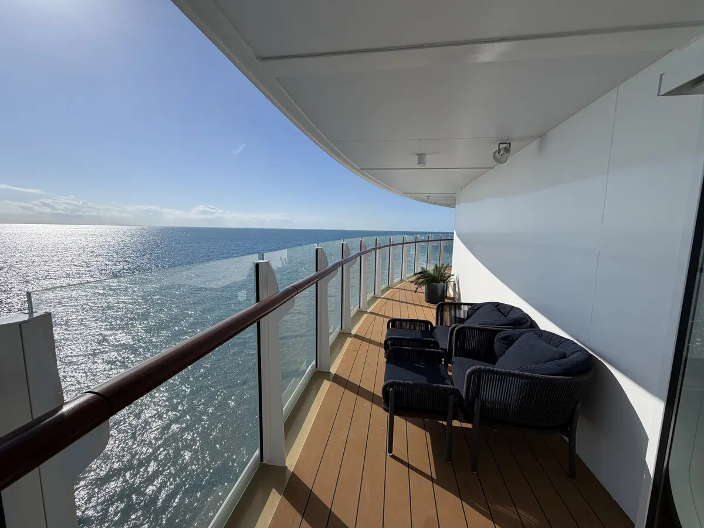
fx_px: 285
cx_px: 352
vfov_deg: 85.7
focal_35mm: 14
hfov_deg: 102.1
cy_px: 264
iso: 25
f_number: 2.2
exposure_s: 1/2024
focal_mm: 2.22
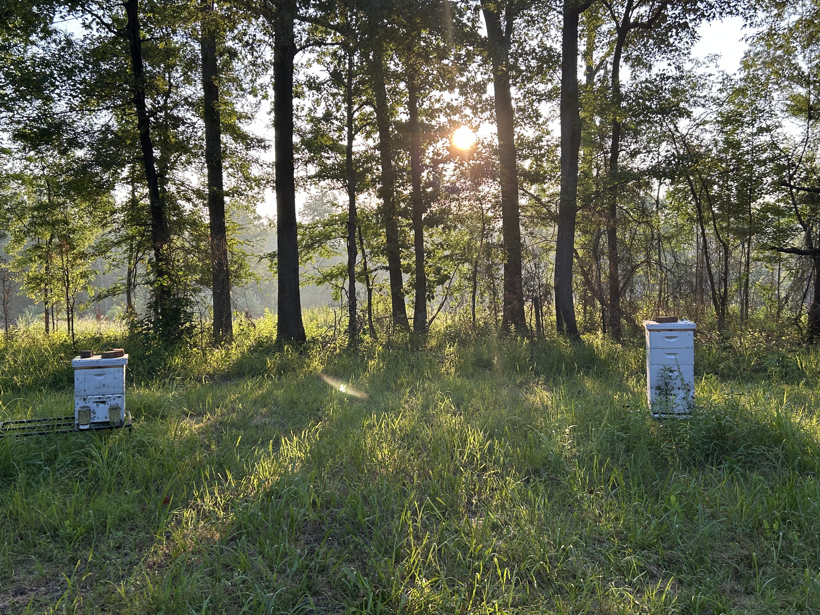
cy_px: 262
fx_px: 711
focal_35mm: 30
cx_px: 406
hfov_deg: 60.0
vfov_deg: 46.7
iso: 50
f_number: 1.5
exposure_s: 1/471
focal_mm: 5.7
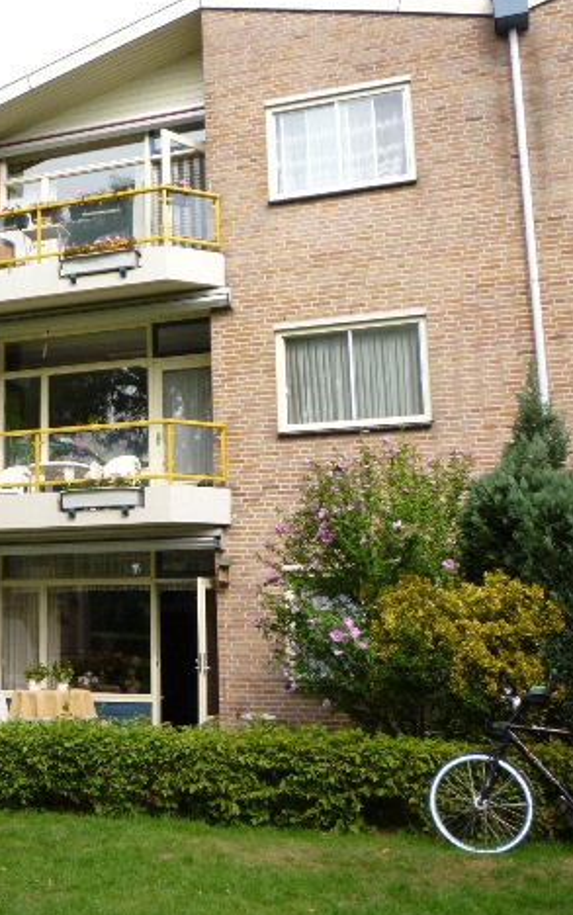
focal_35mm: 42
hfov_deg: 29.3
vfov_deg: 47.2
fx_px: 1048
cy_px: 456
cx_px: 57
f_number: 3.3
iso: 100
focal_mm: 5.2
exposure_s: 1/320
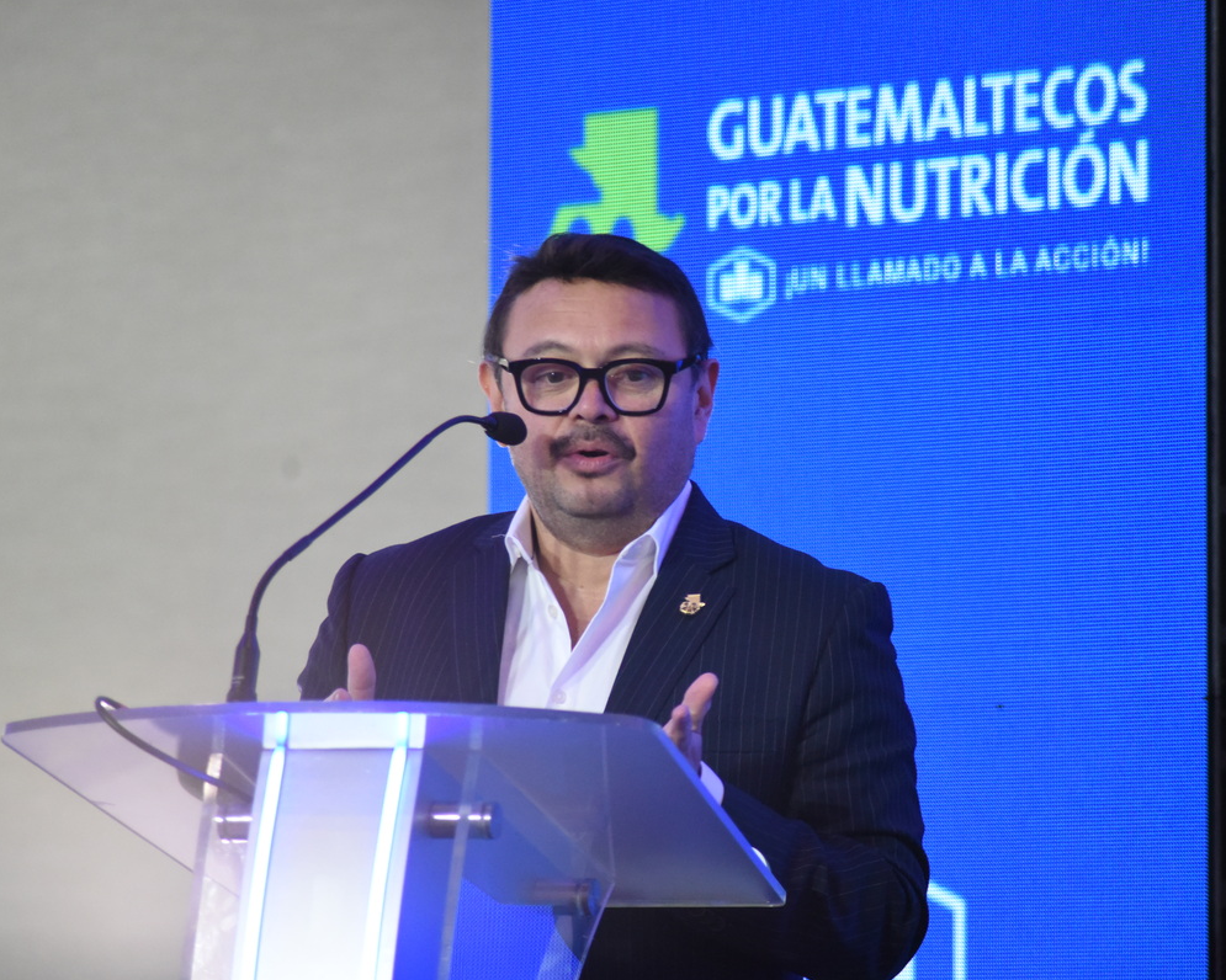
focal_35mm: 283
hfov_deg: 6.8
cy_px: 489
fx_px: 10269
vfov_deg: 5.5
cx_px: 614
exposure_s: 1/160
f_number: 5
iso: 5000
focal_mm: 250
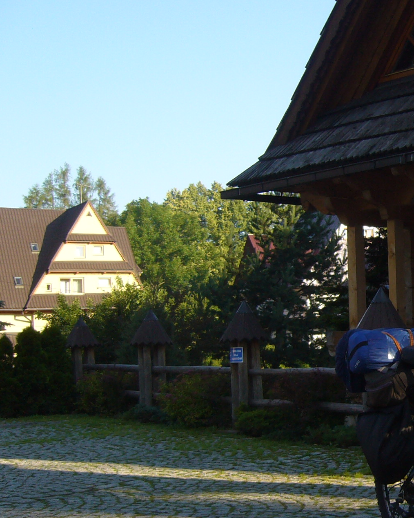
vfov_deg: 27.5
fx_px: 1057
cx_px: 497
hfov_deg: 20.7
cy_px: 297
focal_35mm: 69
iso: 80
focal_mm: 5.8
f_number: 2.8
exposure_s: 1/320
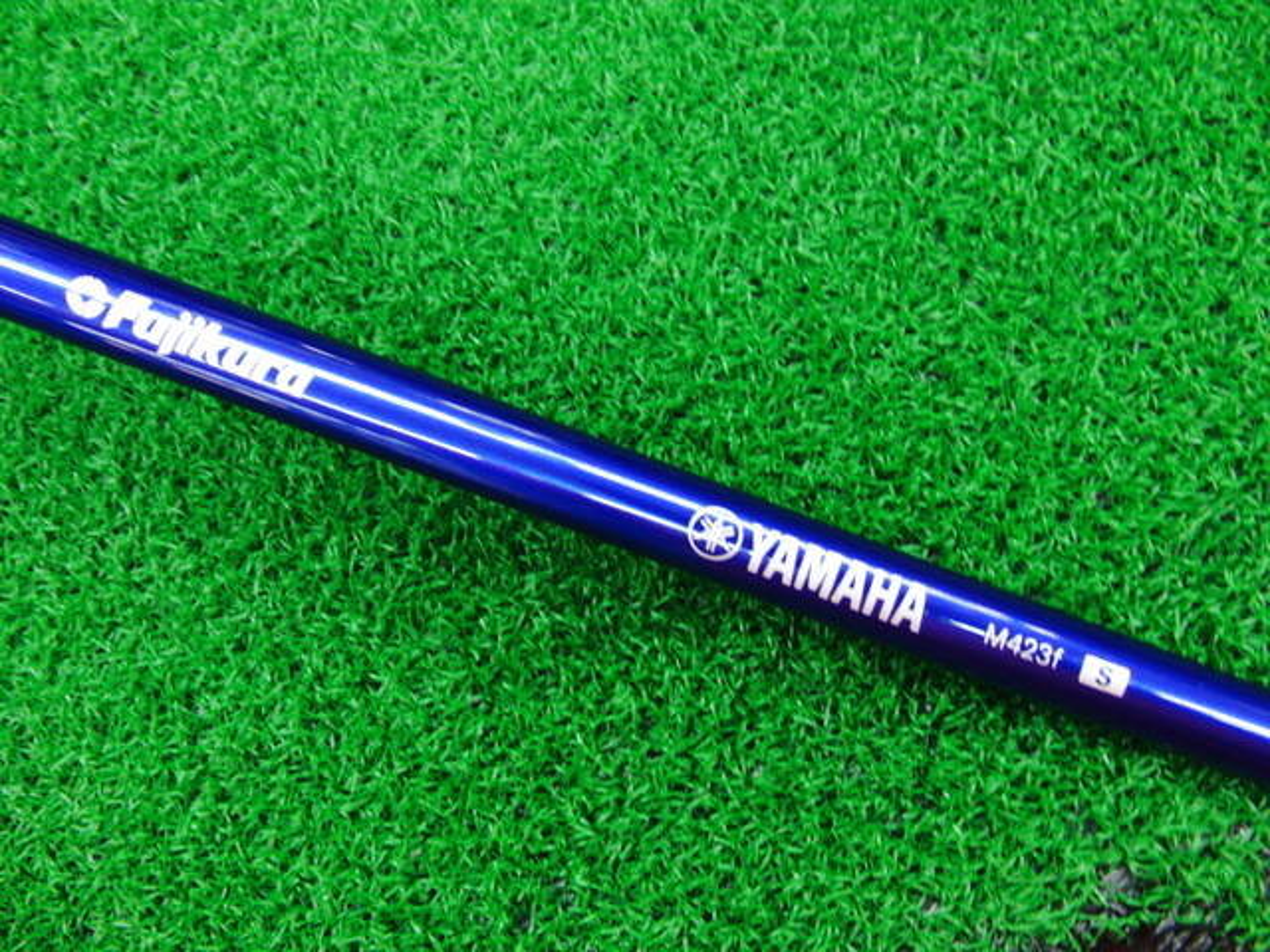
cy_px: 476
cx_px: 635
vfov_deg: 38.7
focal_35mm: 37
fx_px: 1357
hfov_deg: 50.1
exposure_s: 1/25
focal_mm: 6.42
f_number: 3.6
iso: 400
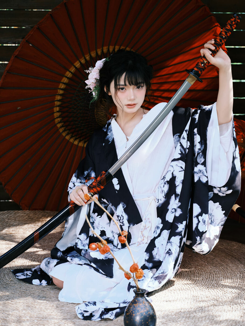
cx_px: 122
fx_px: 717
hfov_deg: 19.4
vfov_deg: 25.7
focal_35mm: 76
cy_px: 163
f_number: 7.1
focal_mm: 96
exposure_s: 1/160
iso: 500
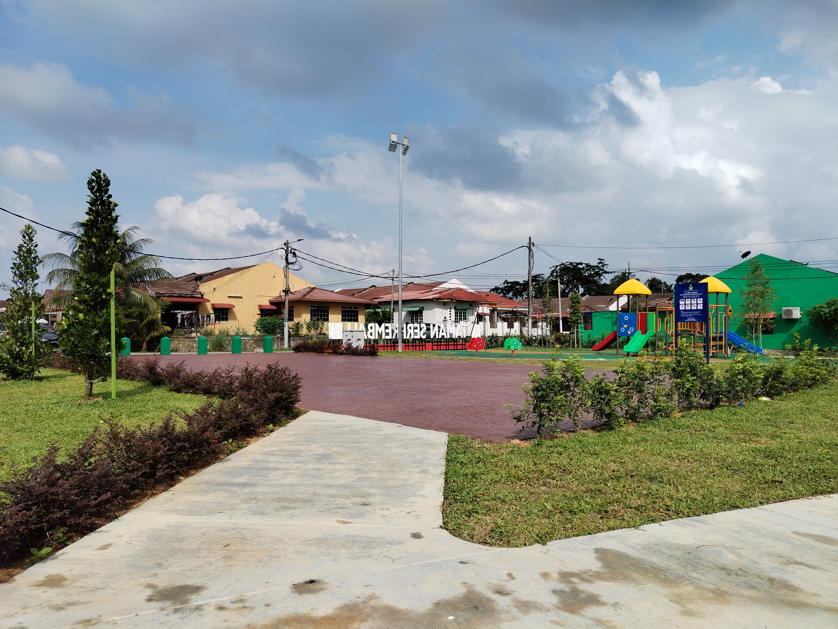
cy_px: 314
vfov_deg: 53.1
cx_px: 419
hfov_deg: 67.3
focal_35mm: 26
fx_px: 629
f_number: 1.8
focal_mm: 4.75
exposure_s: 1/1464
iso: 100
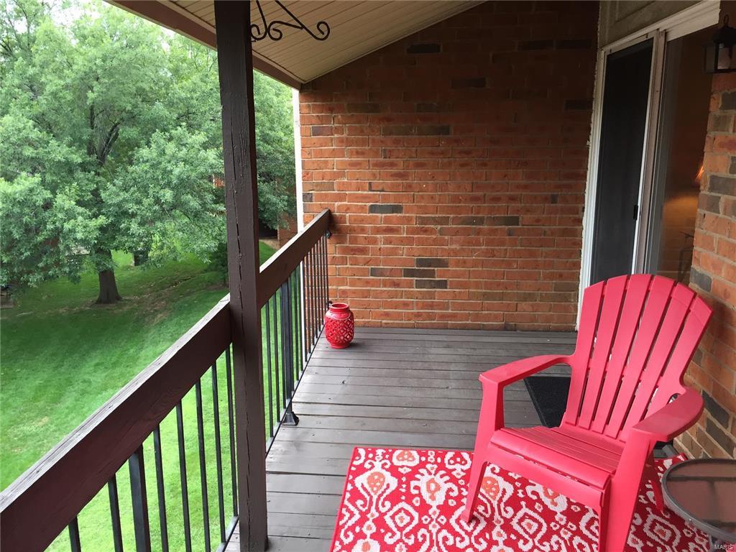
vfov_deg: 48.2
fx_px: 617
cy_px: 276
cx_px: 368
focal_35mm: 29
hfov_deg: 61.7
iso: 32
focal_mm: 4.15
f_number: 2.2
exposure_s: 1/40
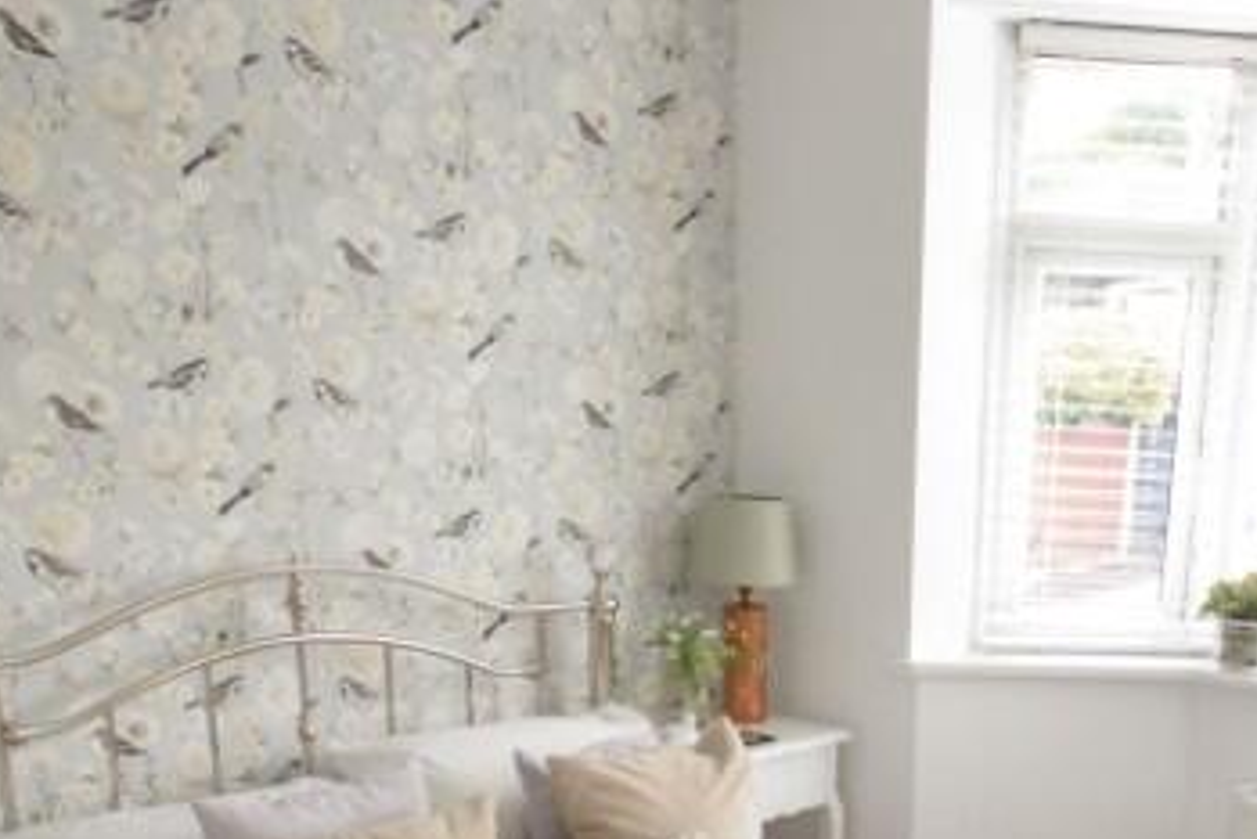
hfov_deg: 43.5
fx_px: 1537
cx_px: 897
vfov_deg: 27.1
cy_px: 996
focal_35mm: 44
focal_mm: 10
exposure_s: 1/15
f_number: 8
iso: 400
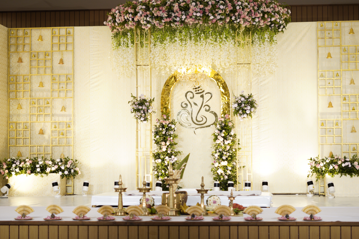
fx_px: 748
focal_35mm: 75
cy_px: 120
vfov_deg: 18.2
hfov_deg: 27.0
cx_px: 180
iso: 250
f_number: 1.8
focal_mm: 50
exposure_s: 1/500
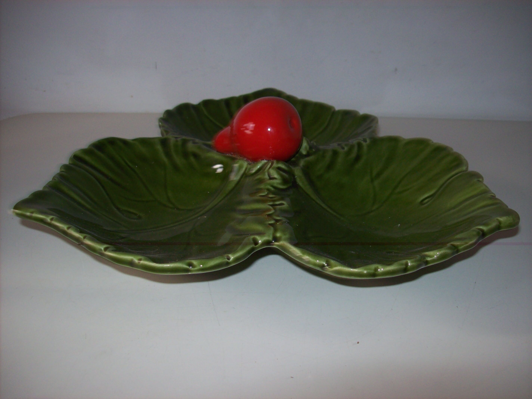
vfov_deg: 39.6
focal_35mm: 36
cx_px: 266
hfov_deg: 51.4
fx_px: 553
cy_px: 200
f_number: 2.7
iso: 80
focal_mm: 6
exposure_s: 1/64
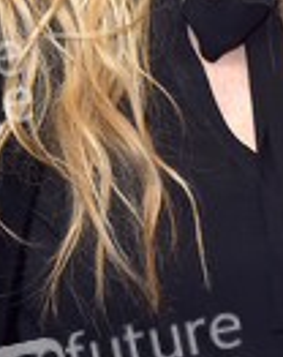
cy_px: -30
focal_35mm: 282
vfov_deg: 6.8
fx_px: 2966
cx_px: 192
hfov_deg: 5.5
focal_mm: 98
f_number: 6.3
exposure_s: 1/250
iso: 1250
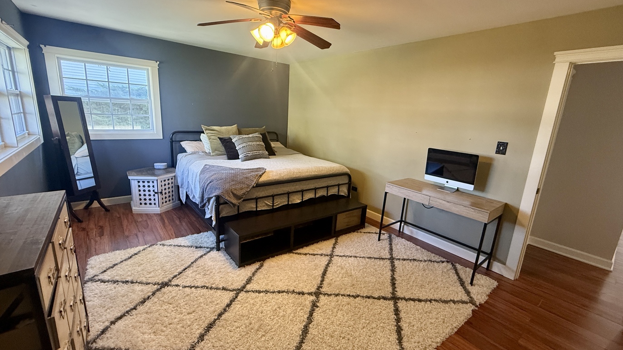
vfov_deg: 67.1
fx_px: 264
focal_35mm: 16
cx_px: 312
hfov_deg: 99.4
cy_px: 171
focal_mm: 2.22
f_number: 2.2
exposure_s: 1/60
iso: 400
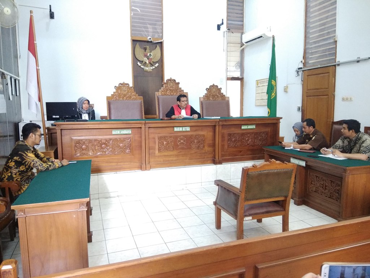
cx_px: 185
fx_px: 224
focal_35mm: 21
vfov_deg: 63.4
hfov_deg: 79.0
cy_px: 139
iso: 800
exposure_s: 1/17
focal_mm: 3.57
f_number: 2
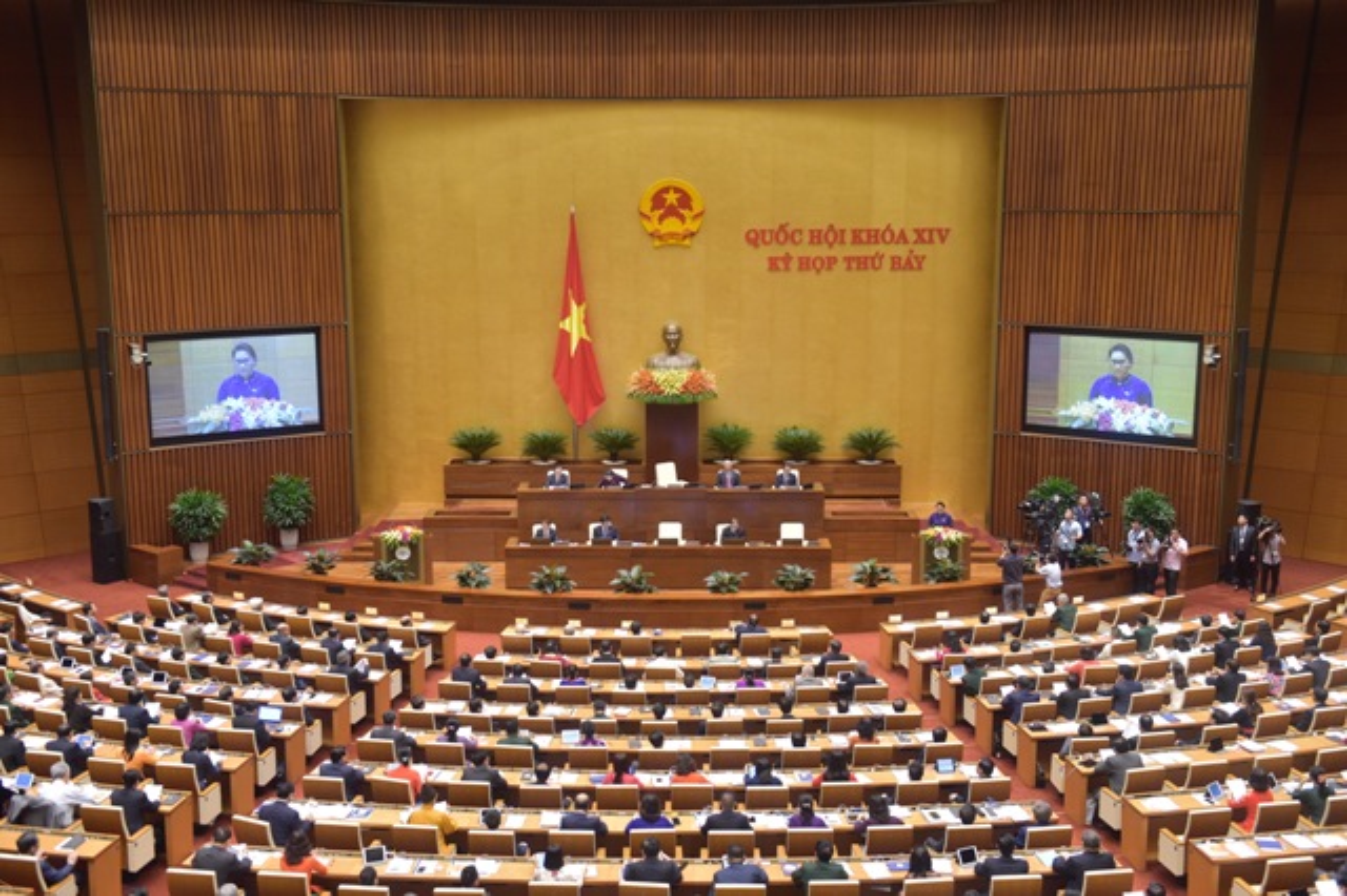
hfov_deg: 46.4
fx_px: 1571
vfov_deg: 31.9
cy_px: 448
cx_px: 674
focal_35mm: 42
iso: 2000
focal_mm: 42
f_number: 3.5
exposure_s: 1/125
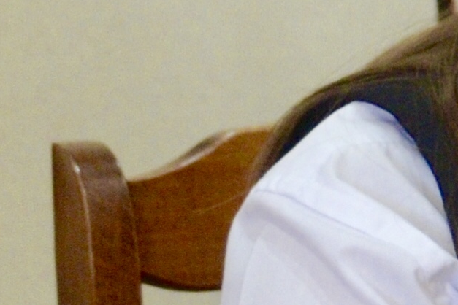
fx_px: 8230
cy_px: 221
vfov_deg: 2.1
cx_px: 764
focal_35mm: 647
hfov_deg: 3.2
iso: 1100
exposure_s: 1/30
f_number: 4.5
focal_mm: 55
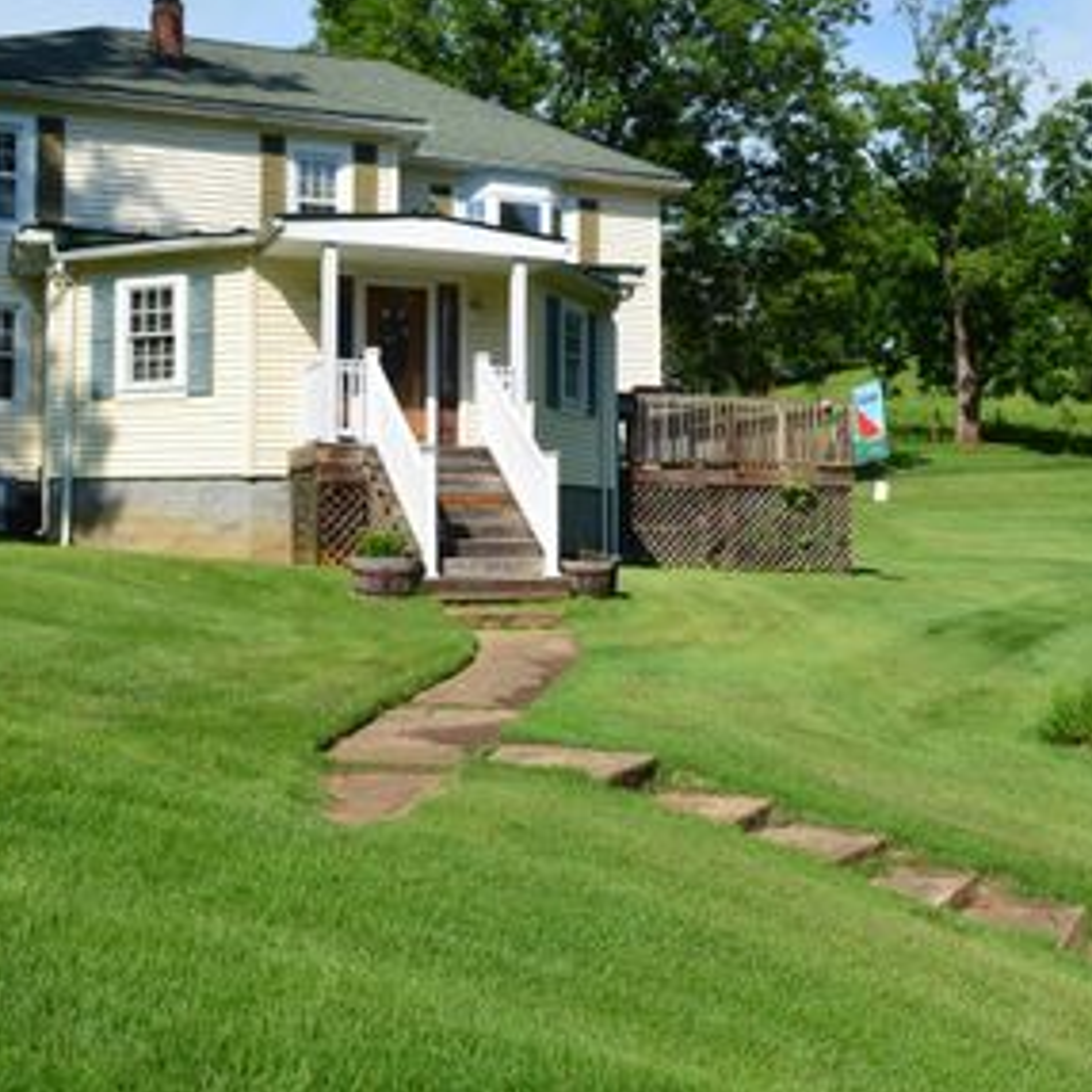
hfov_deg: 41.9
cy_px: 479
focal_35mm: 40
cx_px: 538
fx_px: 1428
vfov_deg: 41.8
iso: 100
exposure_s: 1/125
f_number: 11
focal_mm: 18
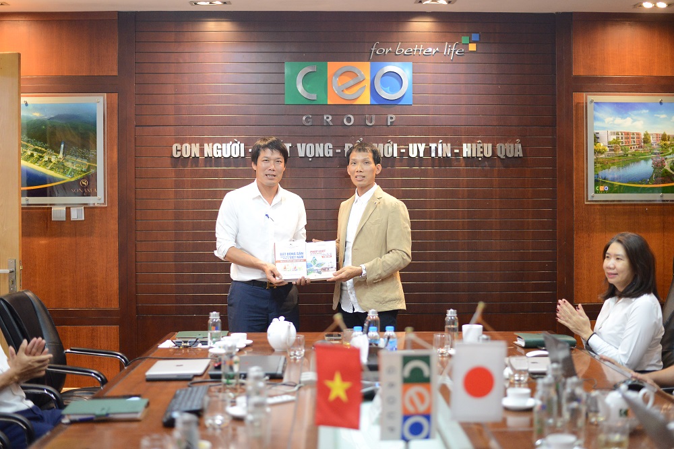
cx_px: 337
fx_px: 936
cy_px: 224
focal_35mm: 50
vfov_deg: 27.0
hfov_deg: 39.6
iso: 3200
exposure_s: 1/250
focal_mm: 50
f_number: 1.8
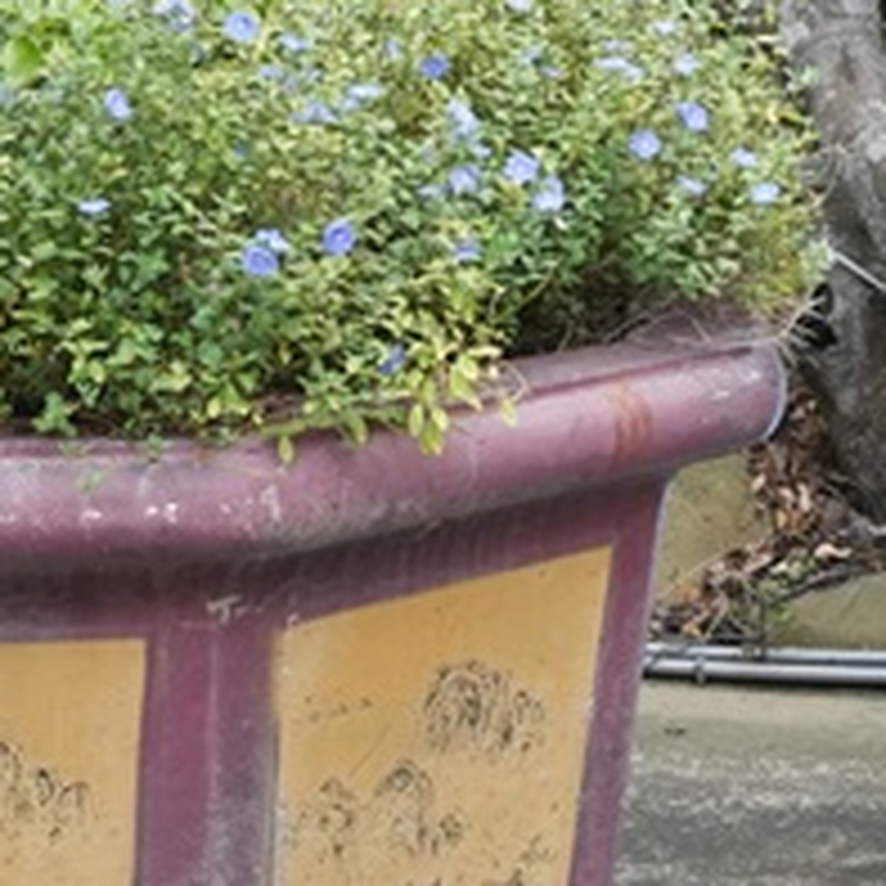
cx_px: 1403
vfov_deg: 12.0
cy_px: -340
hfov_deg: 11.7
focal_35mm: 141
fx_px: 4082
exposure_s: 1/640
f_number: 8
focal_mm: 31.9
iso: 2000
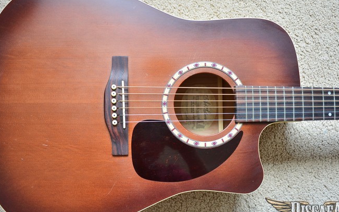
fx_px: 323
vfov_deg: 36.3
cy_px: 107
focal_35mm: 35
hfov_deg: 55.3
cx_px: 163
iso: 450
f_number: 2.8
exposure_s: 1/30
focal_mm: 18.5
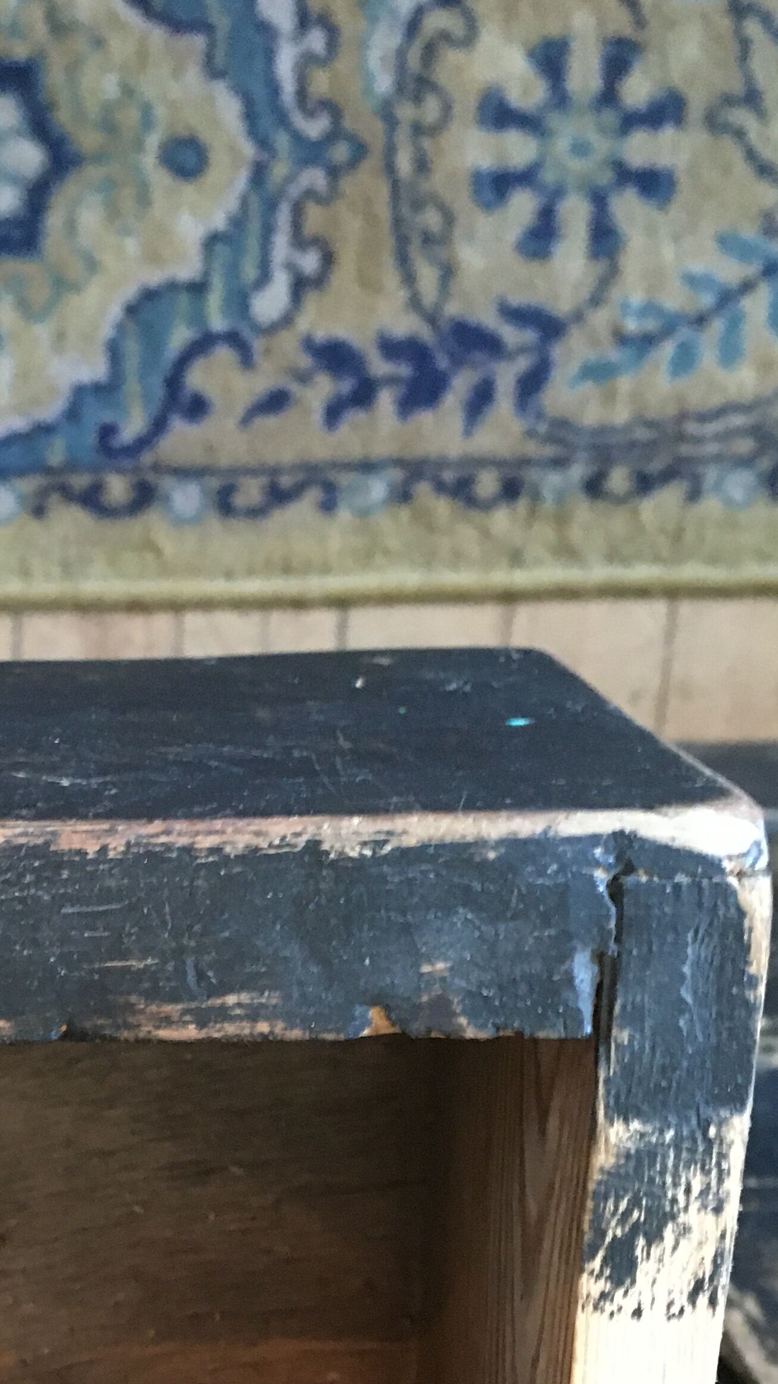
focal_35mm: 55
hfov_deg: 21.5
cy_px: 1157
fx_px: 2017
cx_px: 119
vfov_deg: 36.2
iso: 250
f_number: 2.2
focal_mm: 4.15
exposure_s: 1/17
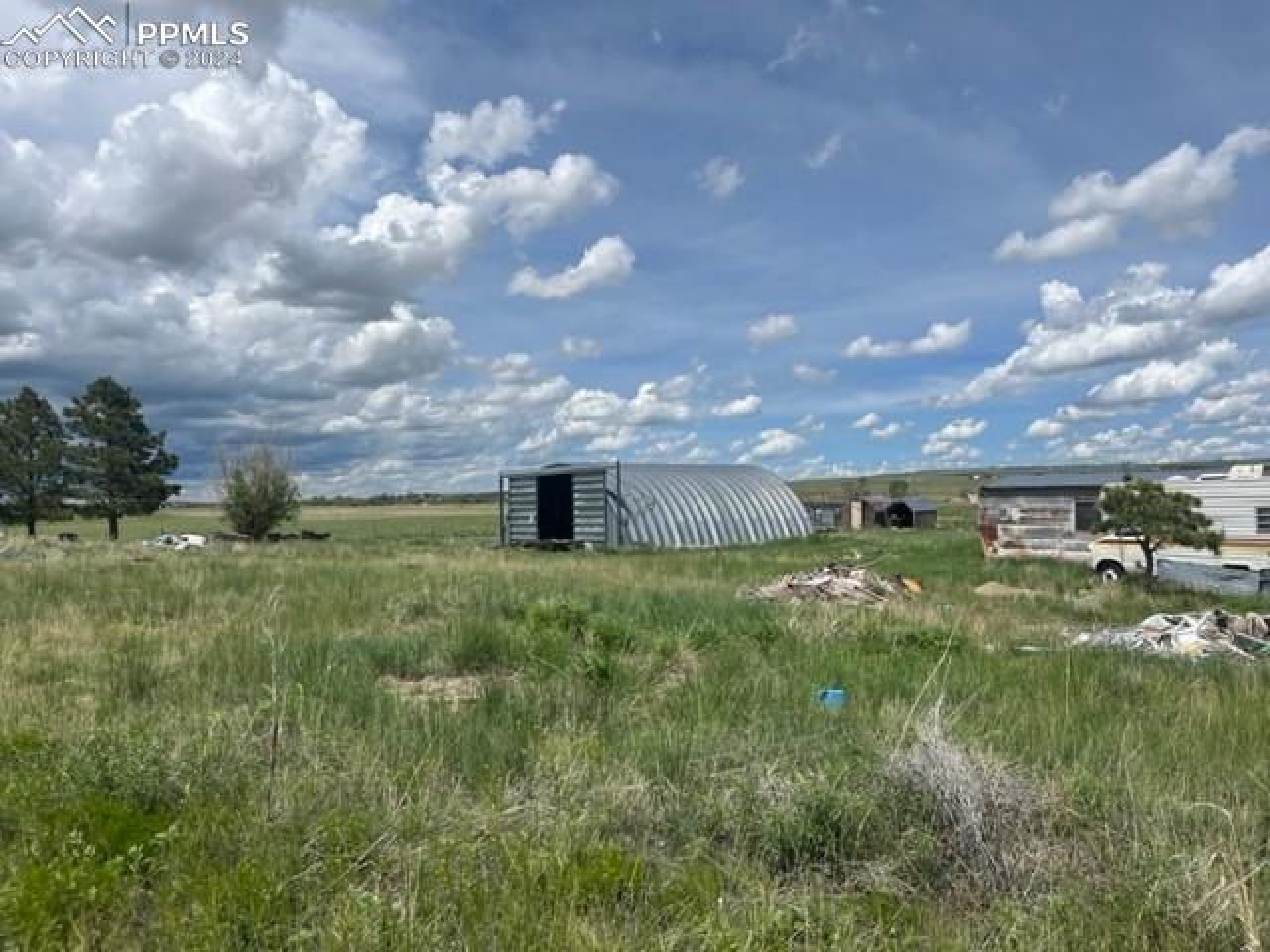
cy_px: 476
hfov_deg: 67.3
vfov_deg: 53.1
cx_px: 635
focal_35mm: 26
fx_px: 954
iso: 50
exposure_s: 1/7353
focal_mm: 5.1
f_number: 1.6
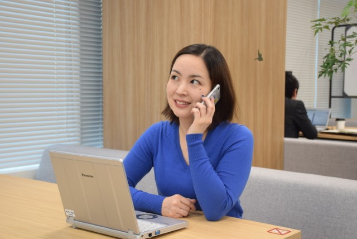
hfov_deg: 37.8
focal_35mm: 52
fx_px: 521
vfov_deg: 25.8
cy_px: 120
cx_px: 178
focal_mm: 35
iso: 320
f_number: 4.2
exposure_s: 1/20
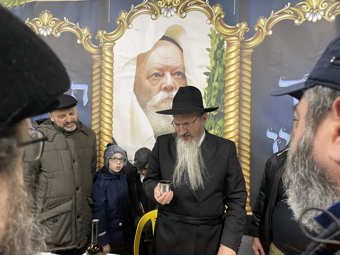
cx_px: 170
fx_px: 255
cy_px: 128
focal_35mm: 26
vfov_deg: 53.1
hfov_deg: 67.3
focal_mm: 4.2
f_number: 1.6
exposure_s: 1/50
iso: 250
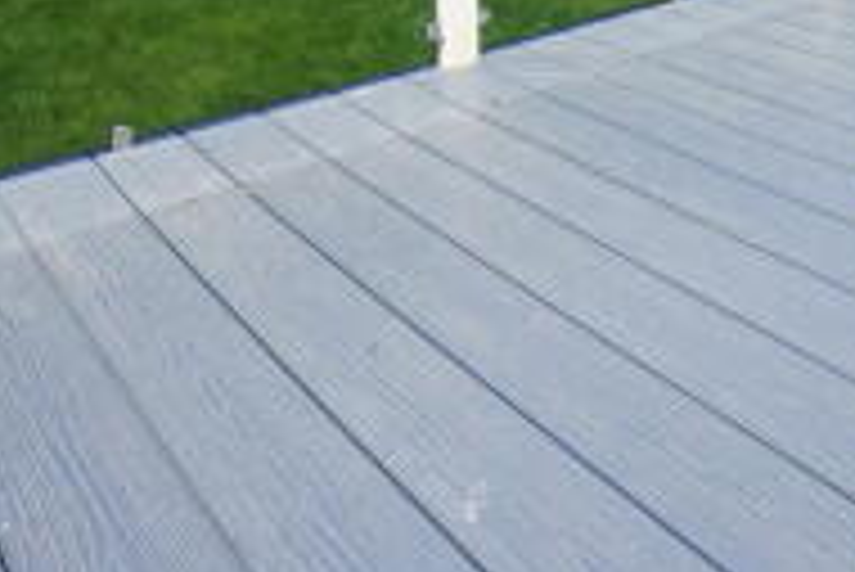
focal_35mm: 40
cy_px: -133
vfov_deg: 28.6
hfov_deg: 47.0
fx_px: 951
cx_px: 621
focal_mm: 16
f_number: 18
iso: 400
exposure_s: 1/60
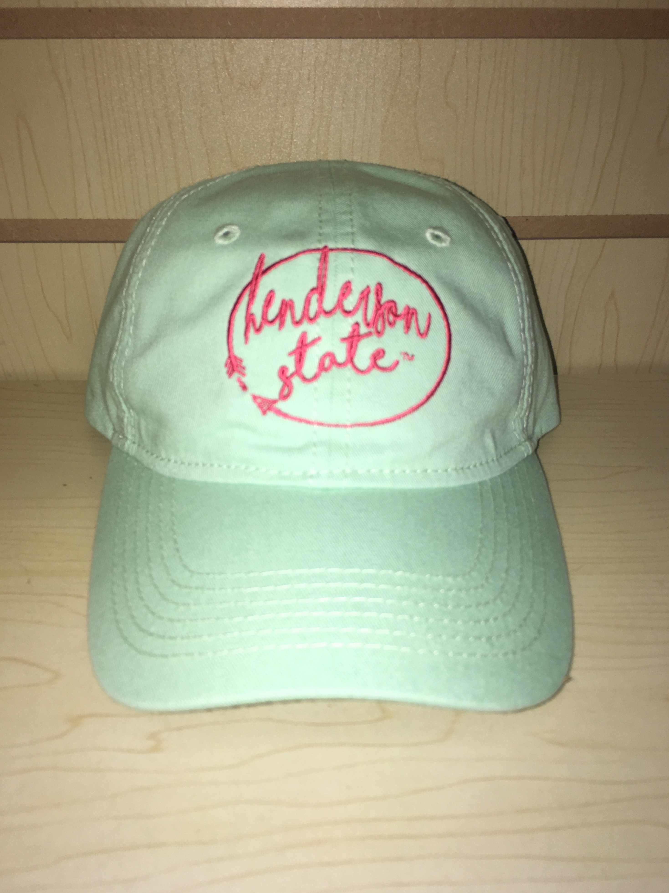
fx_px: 747
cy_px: 446
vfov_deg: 61.7
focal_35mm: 29
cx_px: 334
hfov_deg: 48.2
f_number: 2.2
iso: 25
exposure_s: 1/72
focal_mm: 4.15
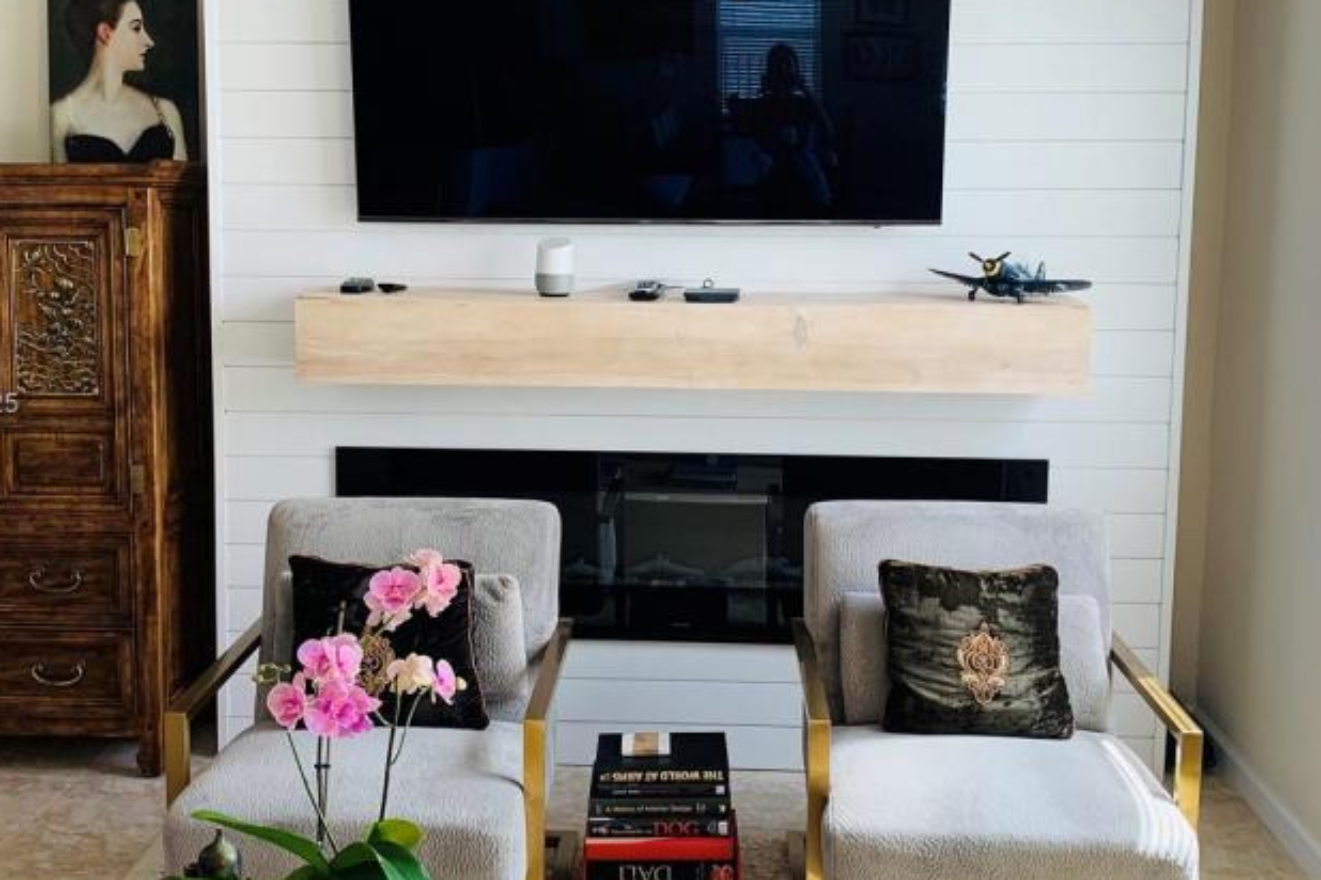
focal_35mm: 42
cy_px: 406
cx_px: 635
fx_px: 1541
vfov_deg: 31.9
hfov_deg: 46.4
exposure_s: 1/121
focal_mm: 4.25
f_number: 1.8
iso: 80
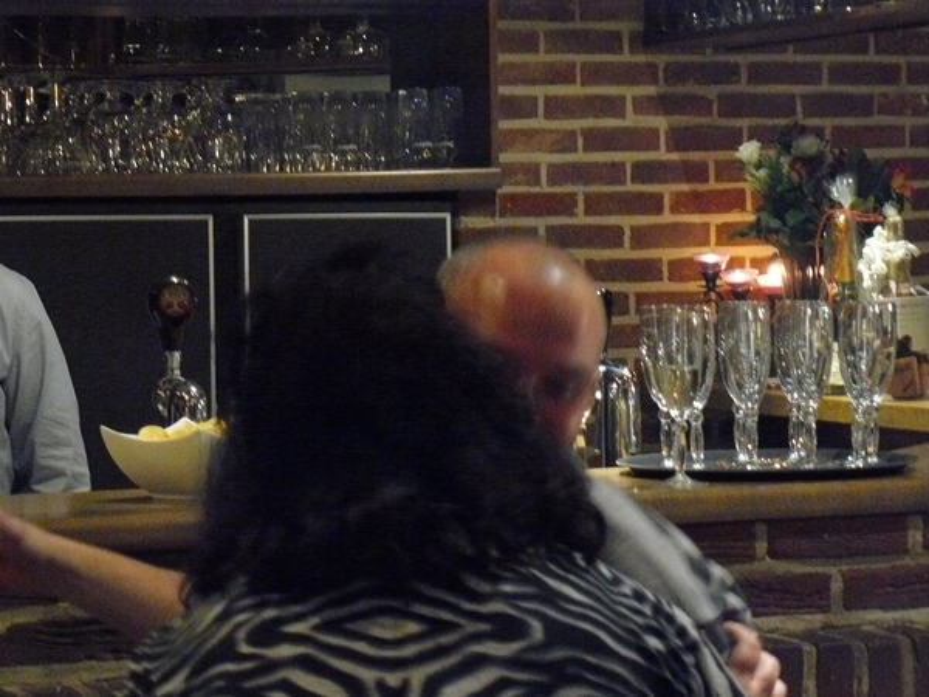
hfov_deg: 17.3
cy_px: 348
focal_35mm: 114
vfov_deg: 13.0
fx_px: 3059
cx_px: 464
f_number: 3.2
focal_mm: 19
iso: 800
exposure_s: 1/8
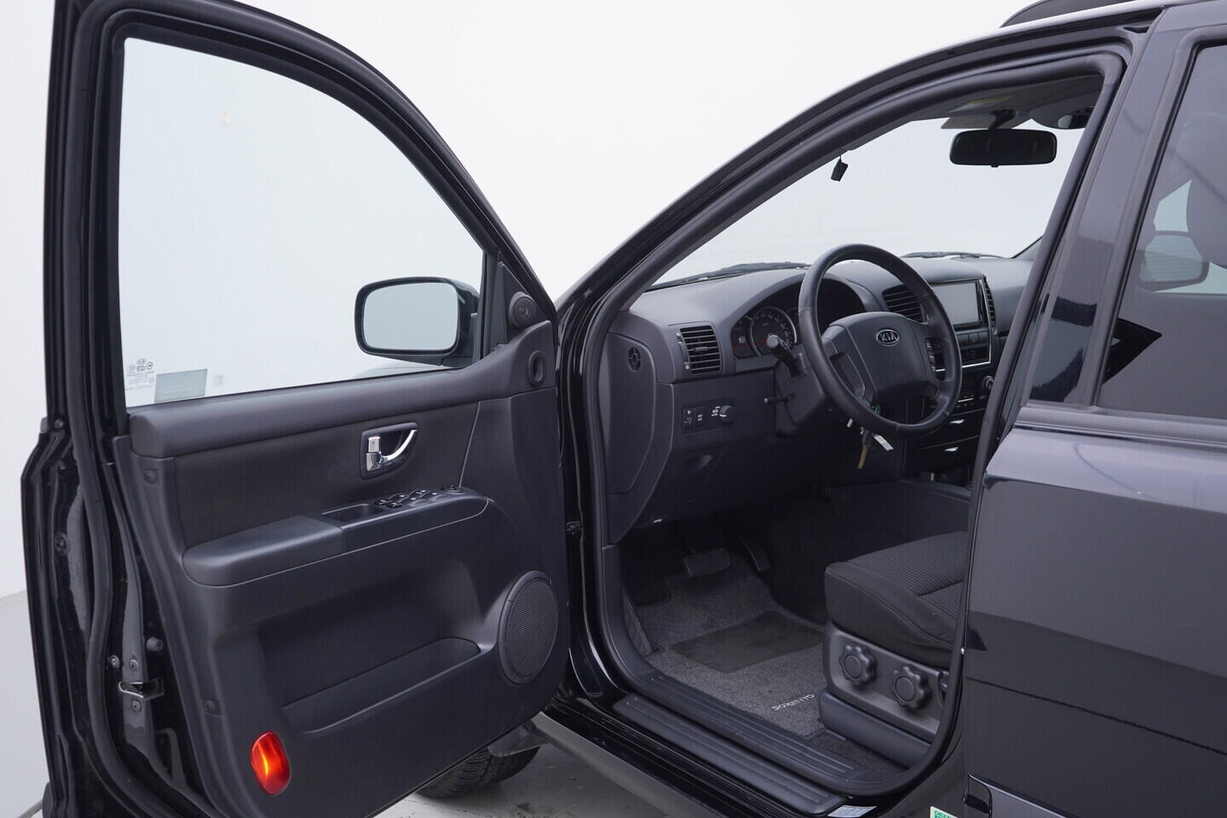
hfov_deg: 53.1
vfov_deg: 36.9
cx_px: 614
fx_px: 1227
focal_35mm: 36
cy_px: 409
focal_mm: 24
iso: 125
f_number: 3.5
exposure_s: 1/60
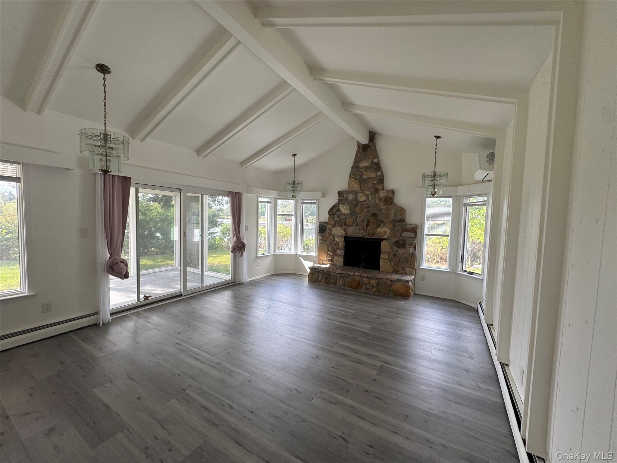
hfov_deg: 102.1
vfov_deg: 85.7
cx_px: 308
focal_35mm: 14
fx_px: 250
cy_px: 232
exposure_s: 1/99
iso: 40
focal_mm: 2.22
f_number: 2.2
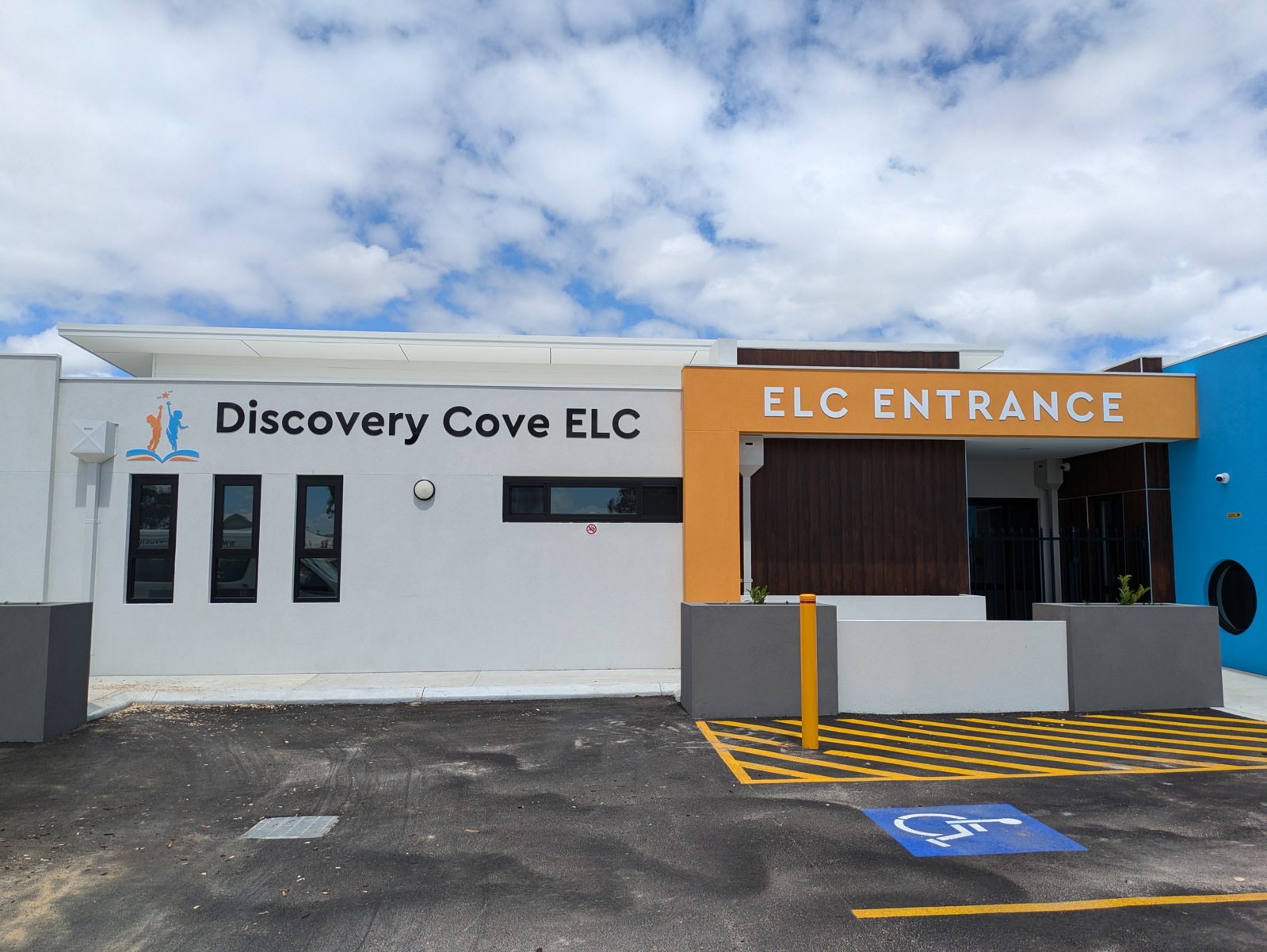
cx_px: 634
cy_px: 476
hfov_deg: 69.4
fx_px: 916
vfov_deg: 54.9
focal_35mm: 25
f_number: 1.89
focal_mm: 5.43
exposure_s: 1/3086
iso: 54
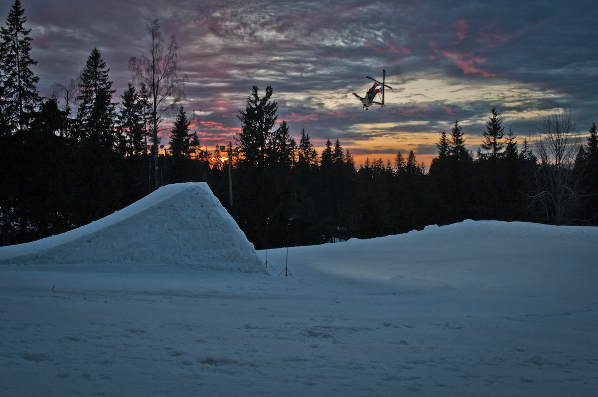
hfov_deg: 46.4
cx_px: 299
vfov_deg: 31.8
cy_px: 198
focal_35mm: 42
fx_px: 697
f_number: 6.3
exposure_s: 1/250
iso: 1000
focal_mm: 28
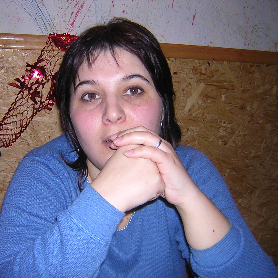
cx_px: 112
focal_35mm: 43
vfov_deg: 39.2
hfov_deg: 39.0
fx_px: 391
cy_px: 140
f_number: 2.6
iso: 100
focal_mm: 4.7
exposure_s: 1/60.1
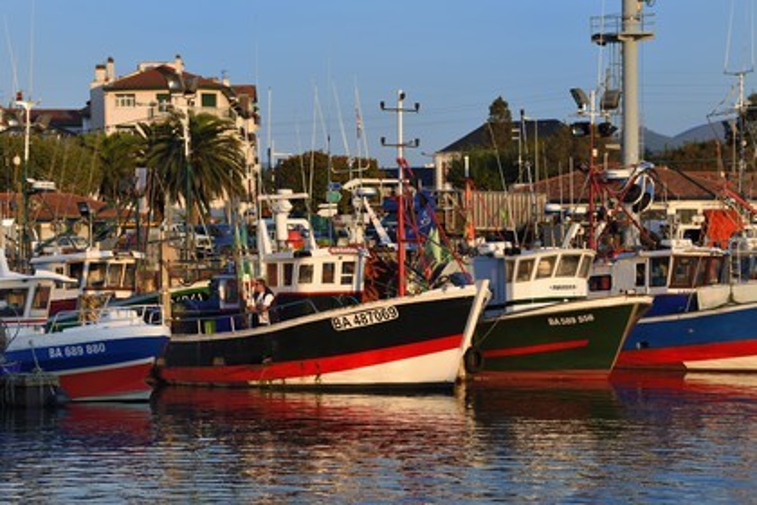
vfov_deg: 9.1
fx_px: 3154
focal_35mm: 150
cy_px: 252
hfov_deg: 13.7
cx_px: 378
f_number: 8
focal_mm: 150
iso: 200
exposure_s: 1/250
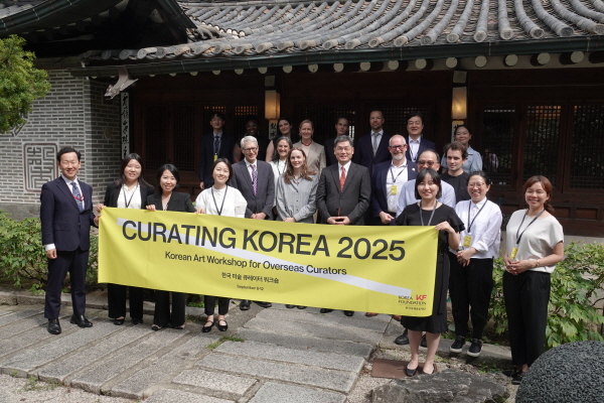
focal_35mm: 29
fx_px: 487
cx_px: 302
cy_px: 202
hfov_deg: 63.7
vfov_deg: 45.0
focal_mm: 10.8
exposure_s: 1/400
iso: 100
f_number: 4
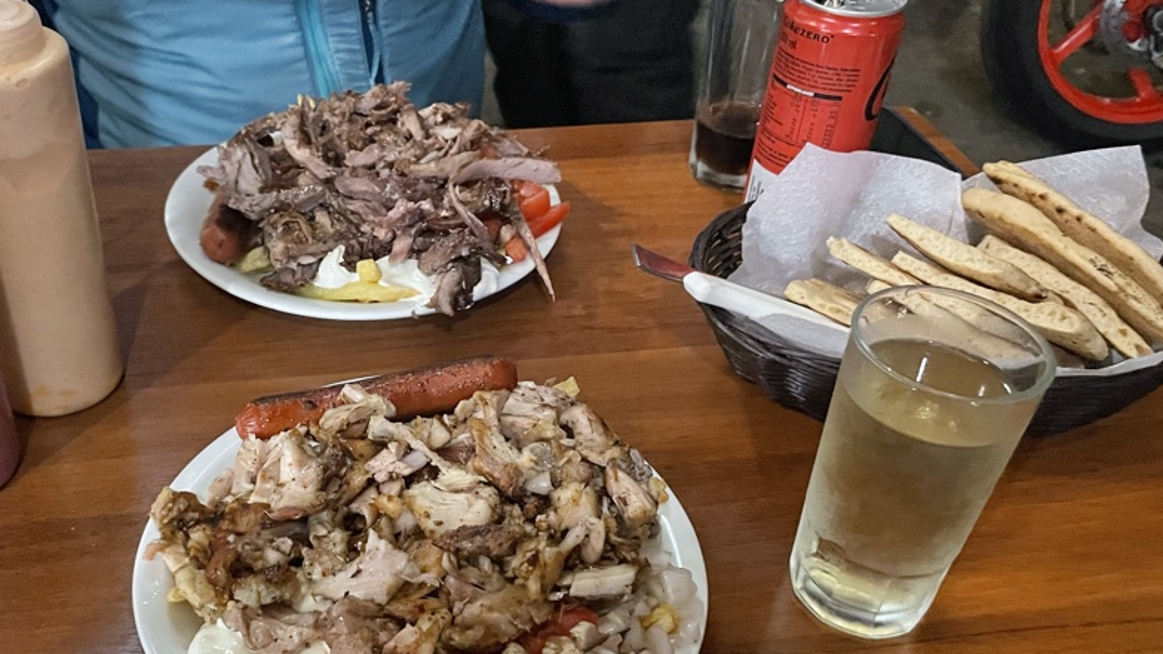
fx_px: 1141
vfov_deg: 31.9
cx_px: 420
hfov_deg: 53.3
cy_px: 372
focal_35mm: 37
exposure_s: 1/25
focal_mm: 4.2
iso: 800
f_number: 1.6
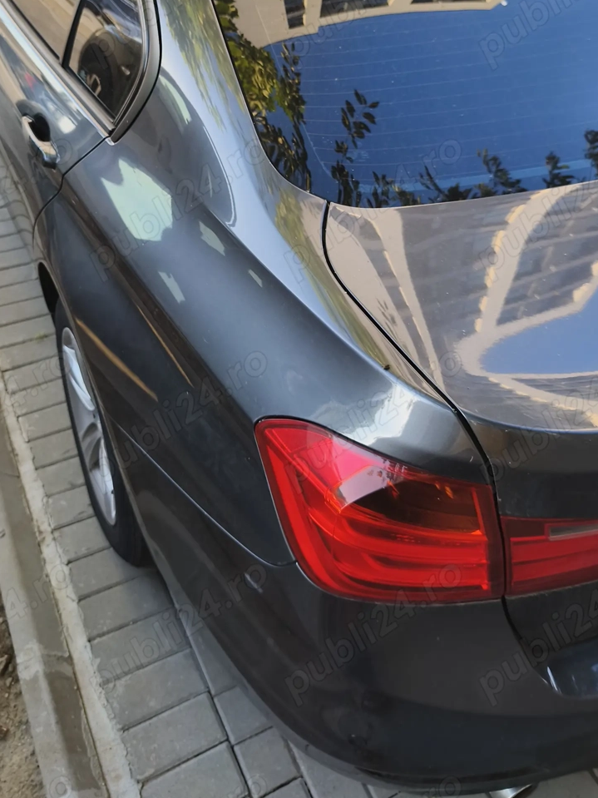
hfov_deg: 44.1
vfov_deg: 55.3
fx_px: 737
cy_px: 250
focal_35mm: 32
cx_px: 274
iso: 50
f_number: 1.65
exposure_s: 1/102
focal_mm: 6.18
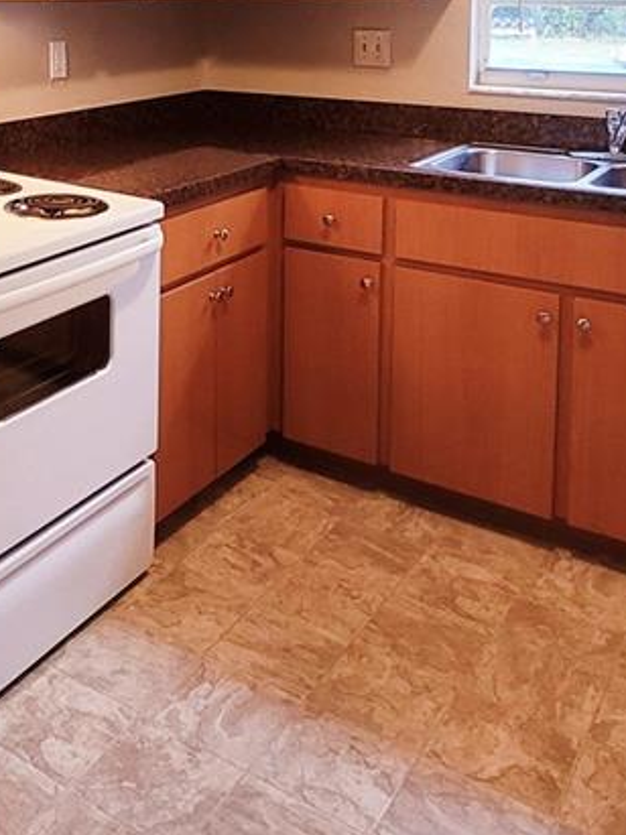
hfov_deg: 35.7
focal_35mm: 38
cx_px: 75
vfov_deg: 44.4
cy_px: 75
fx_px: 917
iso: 320
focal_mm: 2.2
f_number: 2.2
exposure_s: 1/39.1
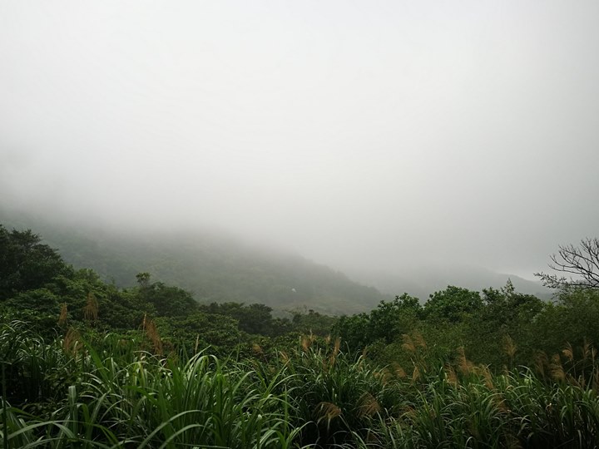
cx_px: 300
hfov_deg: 51.4
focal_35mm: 36
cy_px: 224
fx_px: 623
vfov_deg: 39.7
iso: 50
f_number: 2.2
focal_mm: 4.5
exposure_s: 1/136
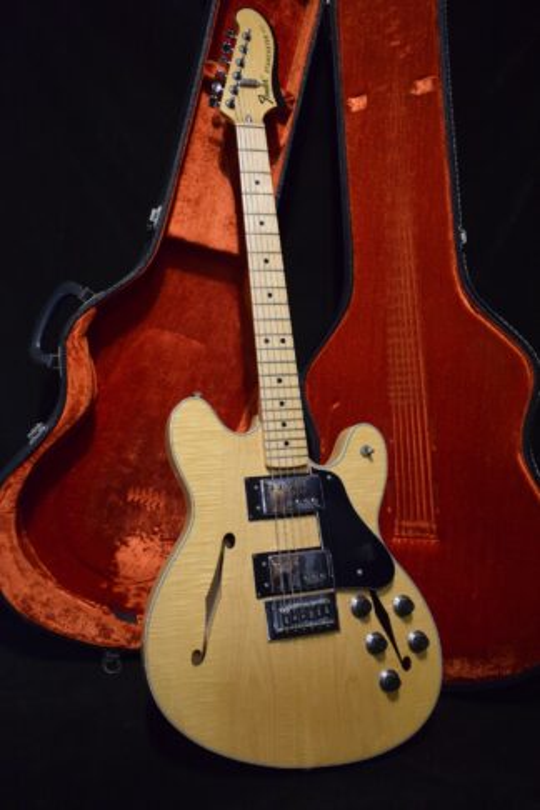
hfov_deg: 40.0
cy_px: 405
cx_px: 270
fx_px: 742
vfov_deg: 57.2
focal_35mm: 33
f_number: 3.8
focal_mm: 22
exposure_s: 1/60
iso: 3200
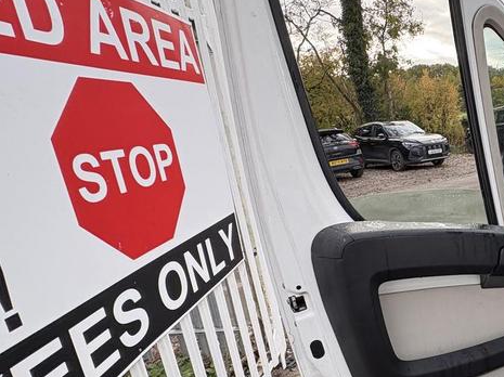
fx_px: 393
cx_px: 484
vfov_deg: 51.1
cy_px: 214
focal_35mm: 27
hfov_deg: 53.8
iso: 40
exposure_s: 1/164
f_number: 2.2
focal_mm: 2.22
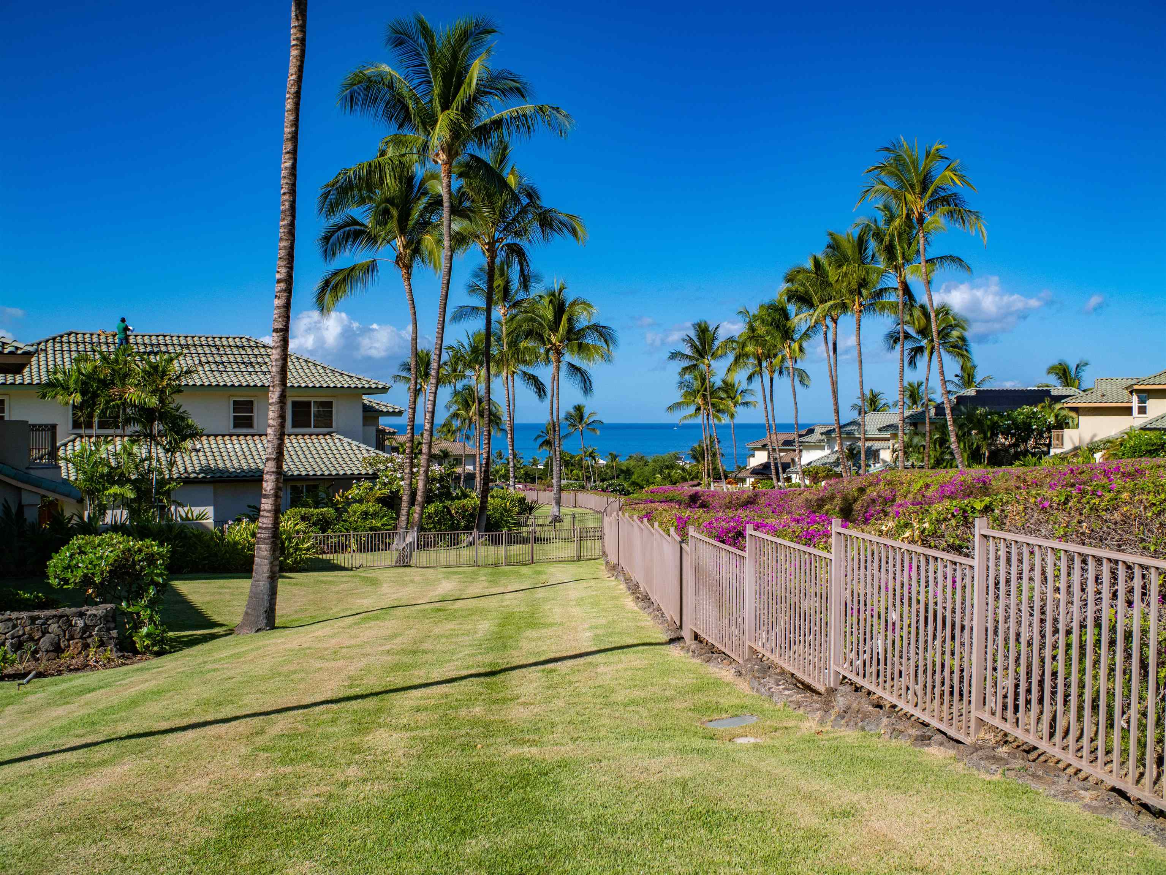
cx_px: 583
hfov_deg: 59.9
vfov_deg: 46.8
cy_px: 438
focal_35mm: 30
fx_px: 1011
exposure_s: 1/800
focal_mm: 15
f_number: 5.6
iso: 400
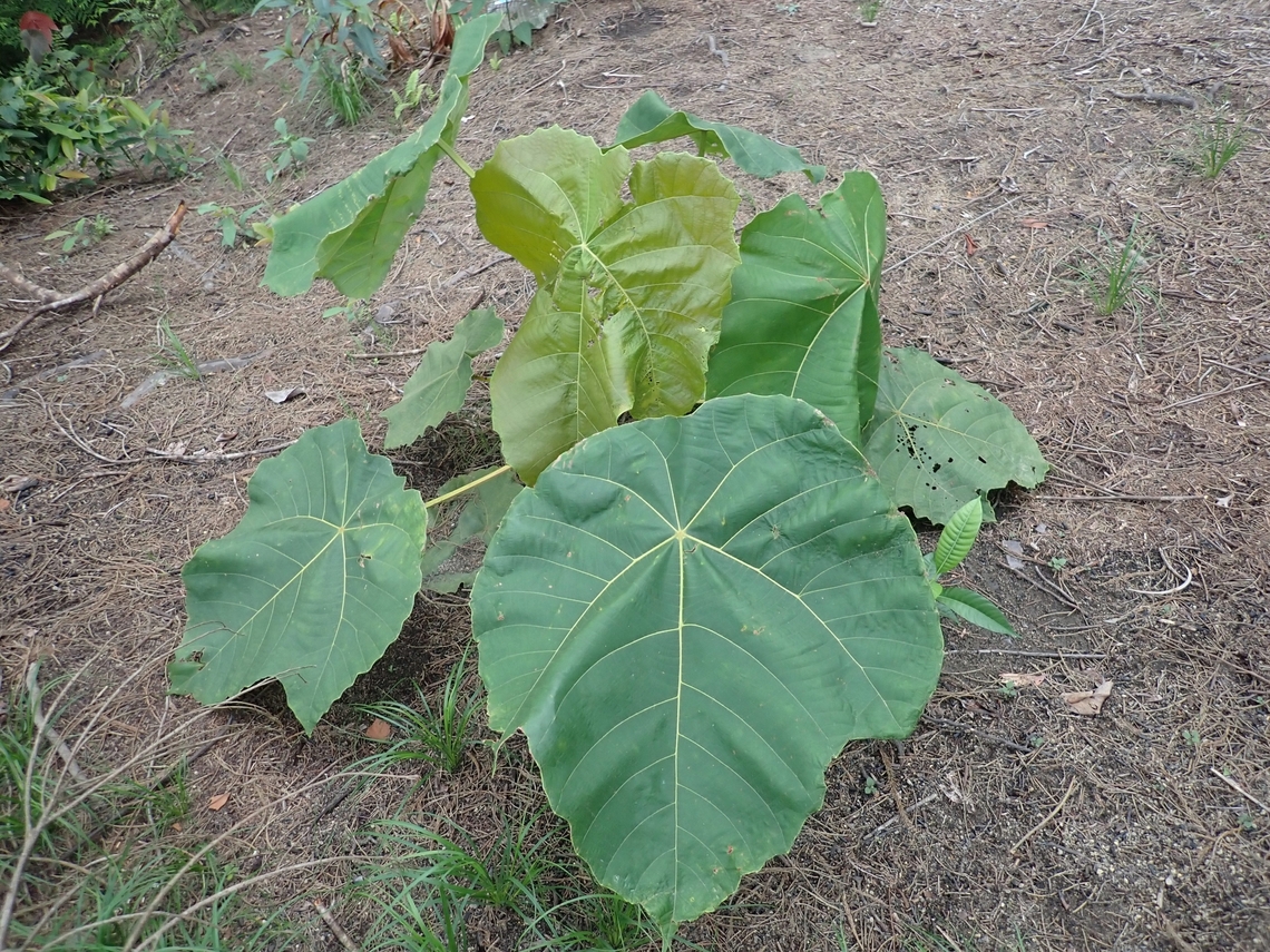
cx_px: 635
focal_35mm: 25
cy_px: 476
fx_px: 917
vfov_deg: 54.9
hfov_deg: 69.4
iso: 200
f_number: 2
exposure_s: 1/80
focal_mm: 4.5
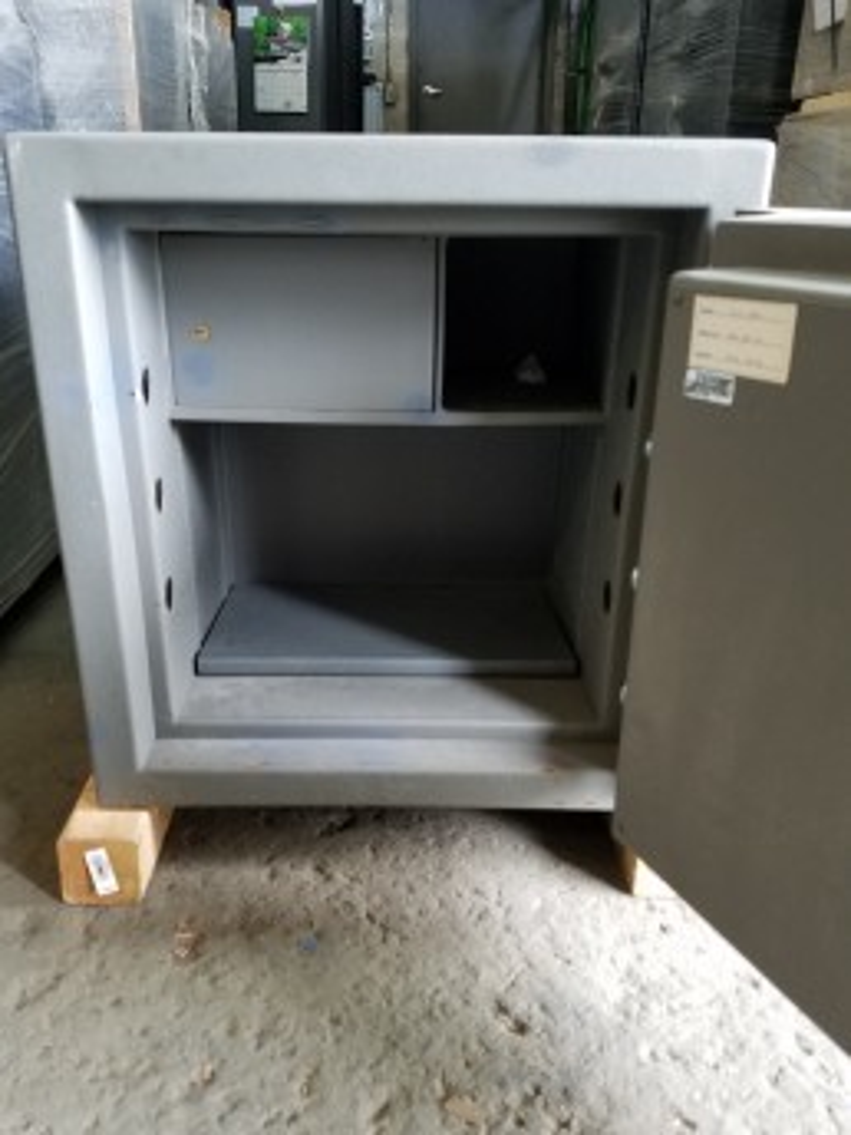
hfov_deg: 53.1
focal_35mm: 26
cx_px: 426
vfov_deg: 67.3
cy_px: 568
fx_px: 852
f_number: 1.7
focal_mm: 4.2
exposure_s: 1/40
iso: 160
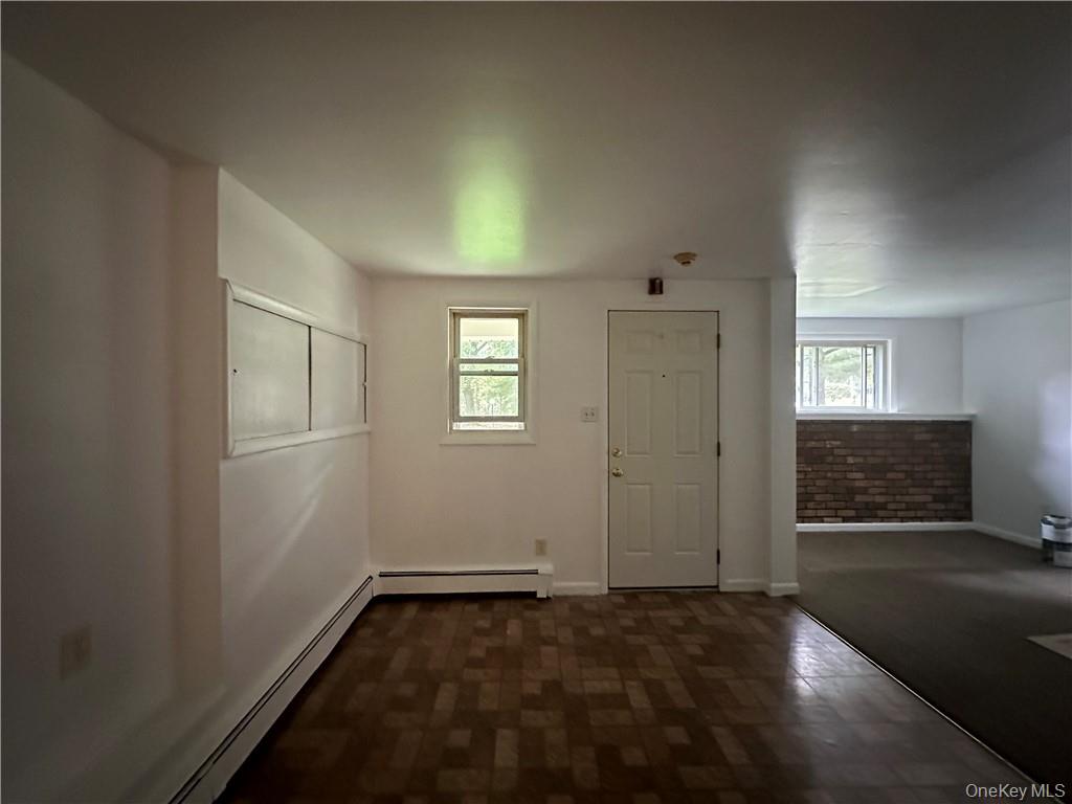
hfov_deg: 102.1
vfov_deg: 85.7
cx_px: 536
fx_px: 434
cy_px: 402
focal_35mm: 14
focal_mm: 2.22
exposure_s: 1/51
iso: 1250
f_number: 2.2
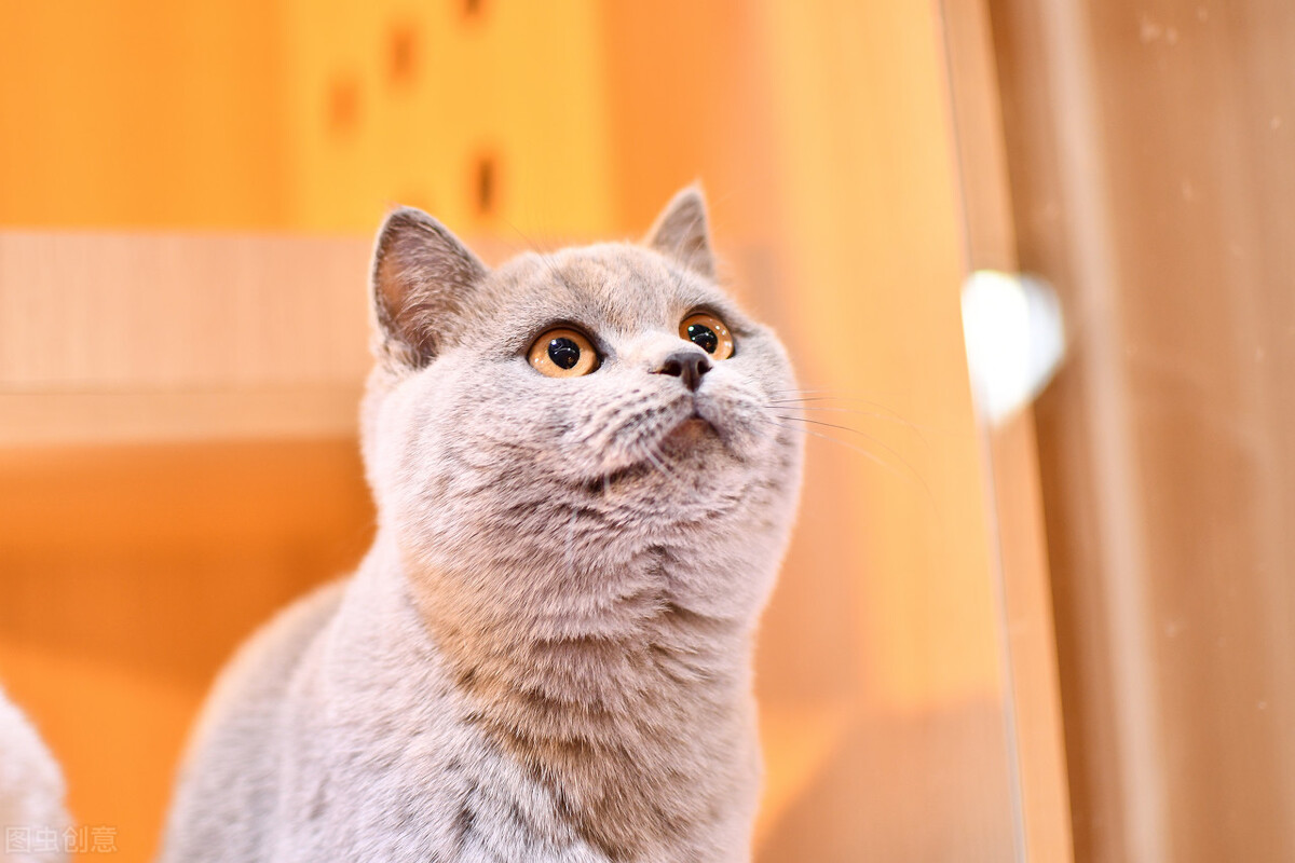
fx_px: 1870
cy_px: 432
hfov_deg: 38.2
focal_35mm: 52
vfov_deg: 26.0
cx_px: 648
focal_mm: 35
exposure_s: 1/100
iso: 640
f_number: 1.8
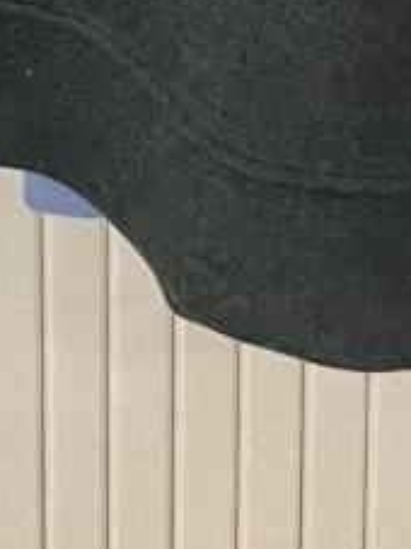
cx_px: -131
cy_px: -1059
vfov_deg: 9.5
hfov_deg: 8.8
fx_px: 2615
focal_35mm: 165
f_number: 1.6
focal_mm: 4.2
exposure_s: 1/62
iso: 125
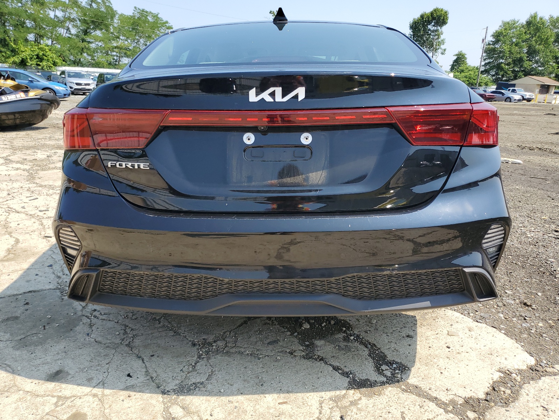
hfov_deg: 67.3
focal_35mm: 26
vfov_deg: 53.1
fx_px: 420
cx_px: 280
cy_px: 210
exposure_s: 1/1667
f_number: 1.5
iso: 50
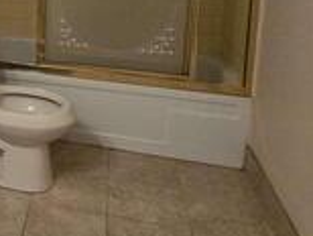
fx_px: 489
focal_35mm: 54
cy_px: -26
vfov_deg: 25.1
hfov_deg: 29.3
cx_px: -85
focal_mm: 1.7
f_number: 2.2
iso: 320
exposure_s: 1/60
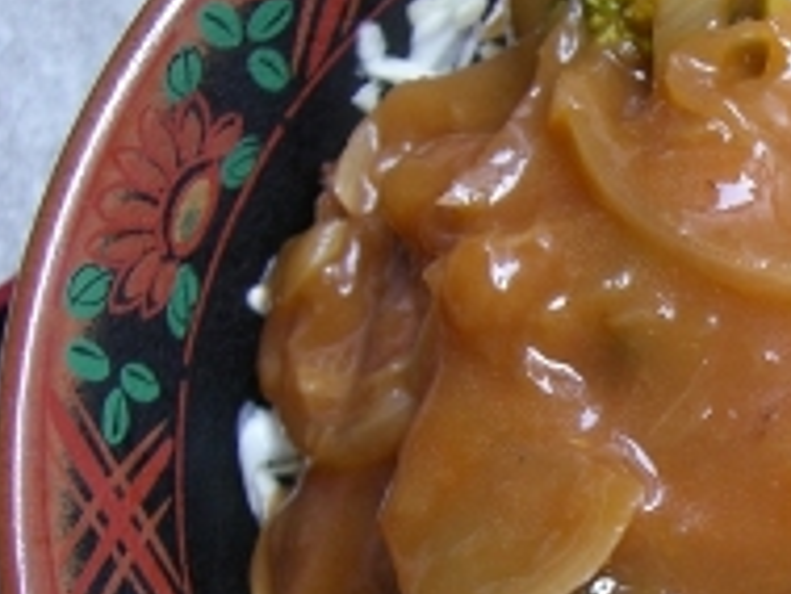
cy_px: 429
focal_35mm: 85
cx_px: 875
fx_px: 1944
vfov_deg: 17.3
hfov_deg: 21.8
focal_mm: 6.2
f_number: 2.7
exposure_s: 1/80
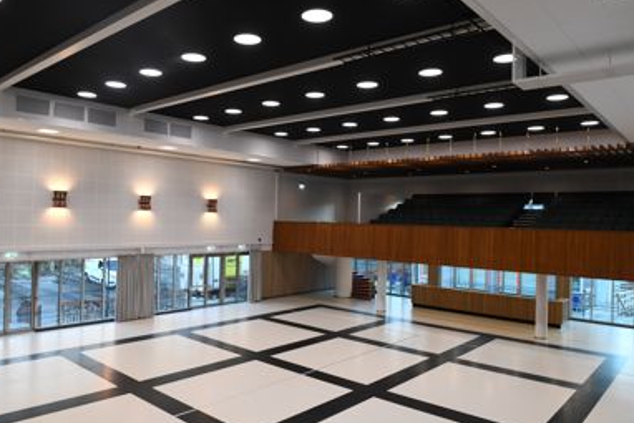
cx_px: 282
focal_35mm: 27
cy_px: 203
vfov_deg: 48.0
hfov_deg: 67.2
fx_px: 476
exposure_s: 1/125
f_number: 5.6
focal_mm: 24
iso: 1600
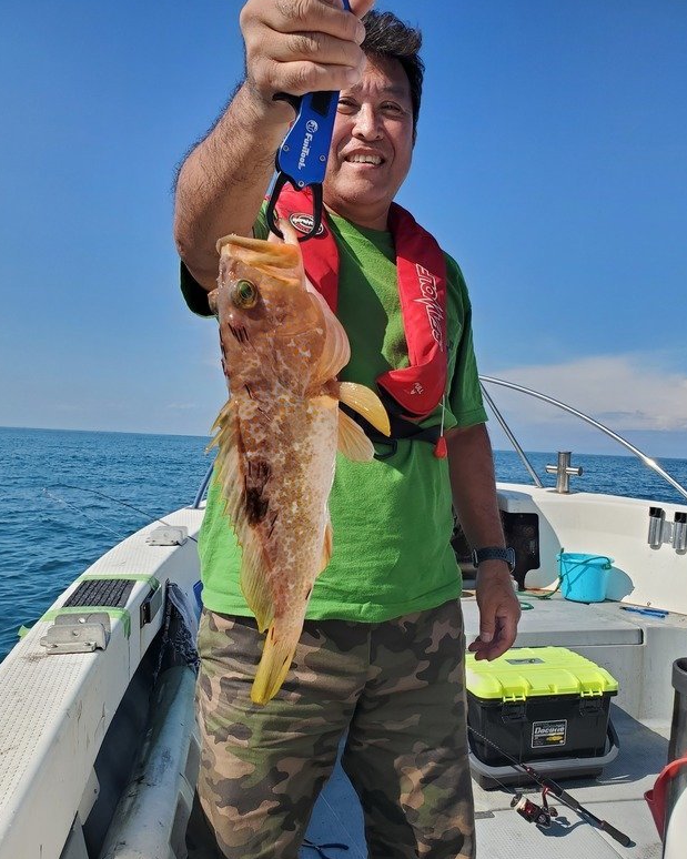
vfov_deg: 62.1
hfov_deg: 51.5
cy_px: 465
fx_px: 712
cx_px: 348
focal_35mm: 28
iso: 50
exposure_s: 1/1529
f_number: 2.4
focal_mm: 4.3
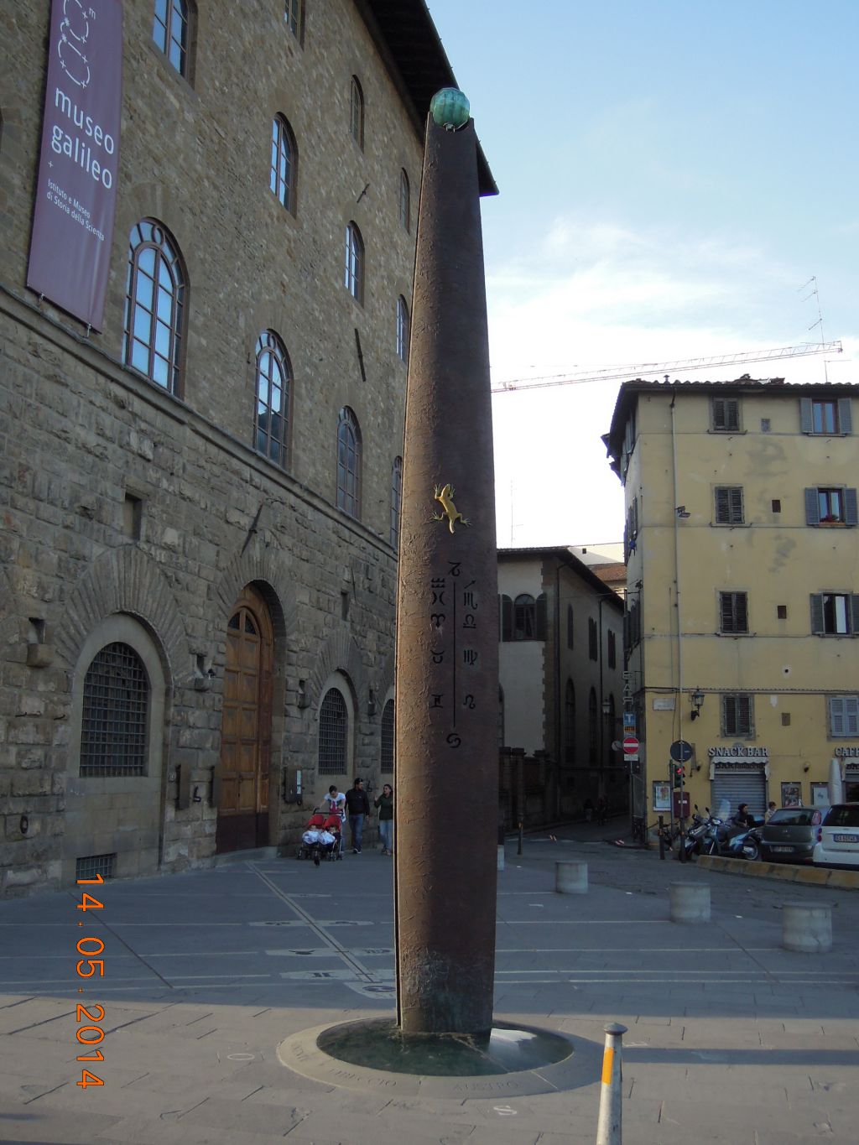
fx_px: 1158
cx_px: 430
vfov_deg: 52.6
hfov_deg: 40.7
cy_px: 572
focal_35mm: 35
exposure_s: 1/640
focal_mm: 6.3
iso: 160
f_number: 2.5
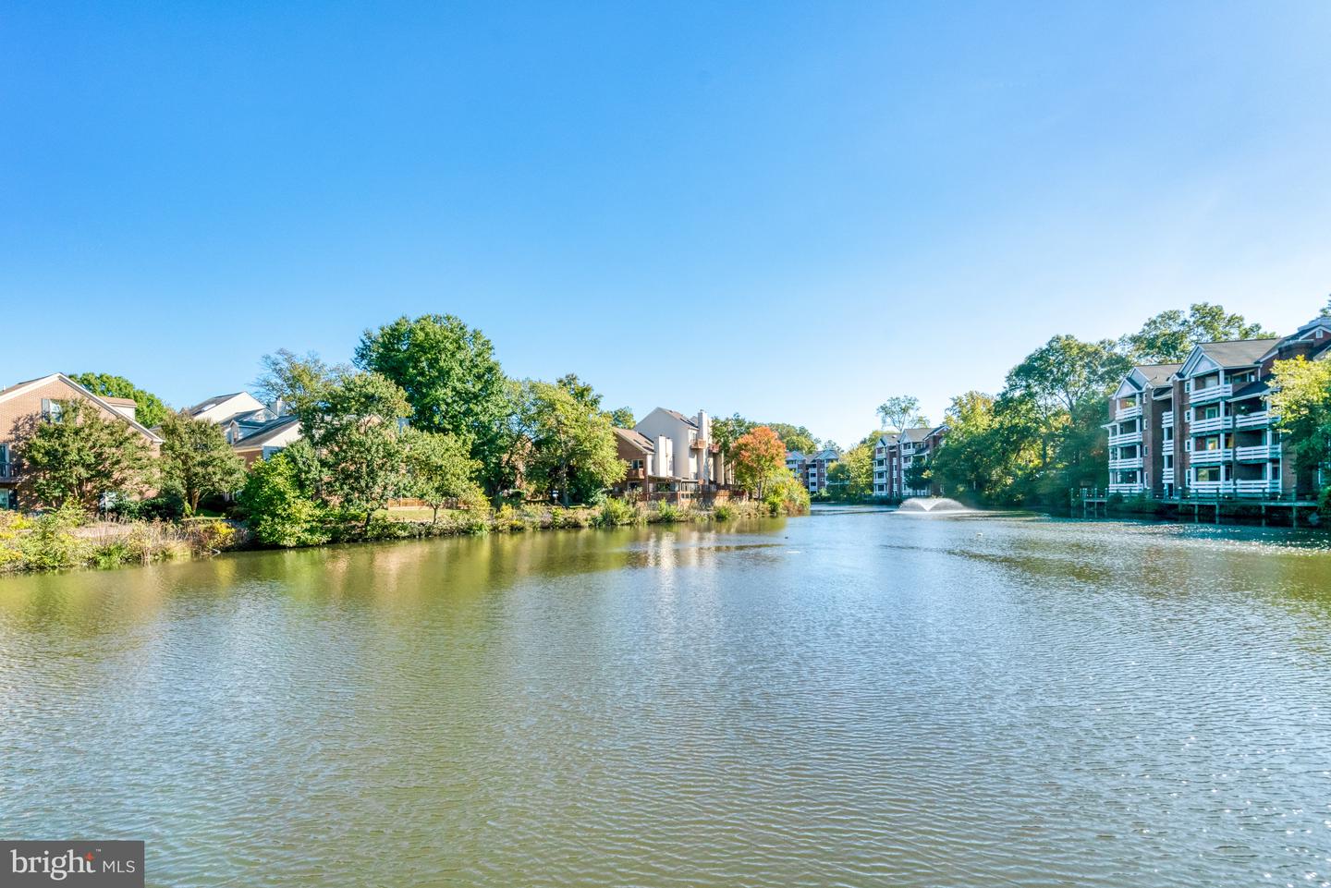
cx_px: 666
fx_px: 592
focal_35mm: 16
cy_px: 444
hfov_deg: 96.7
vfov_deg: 73.8
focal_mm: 16
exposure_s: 1/2000
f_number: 8
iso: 1250
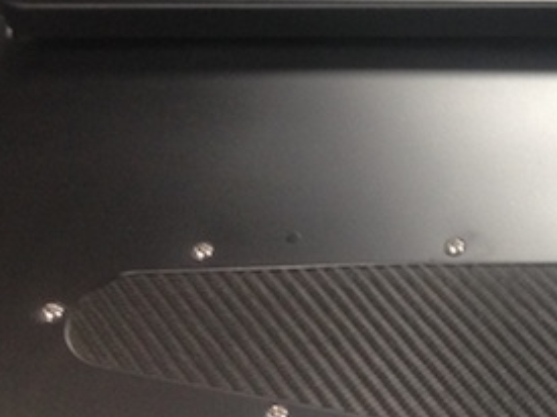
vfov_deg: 15.1
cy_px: -6
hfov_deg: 18.8
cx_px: 747
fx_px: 1544
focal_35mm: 96
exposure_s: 1/20
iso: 160
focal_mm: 4.12
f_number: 2.4
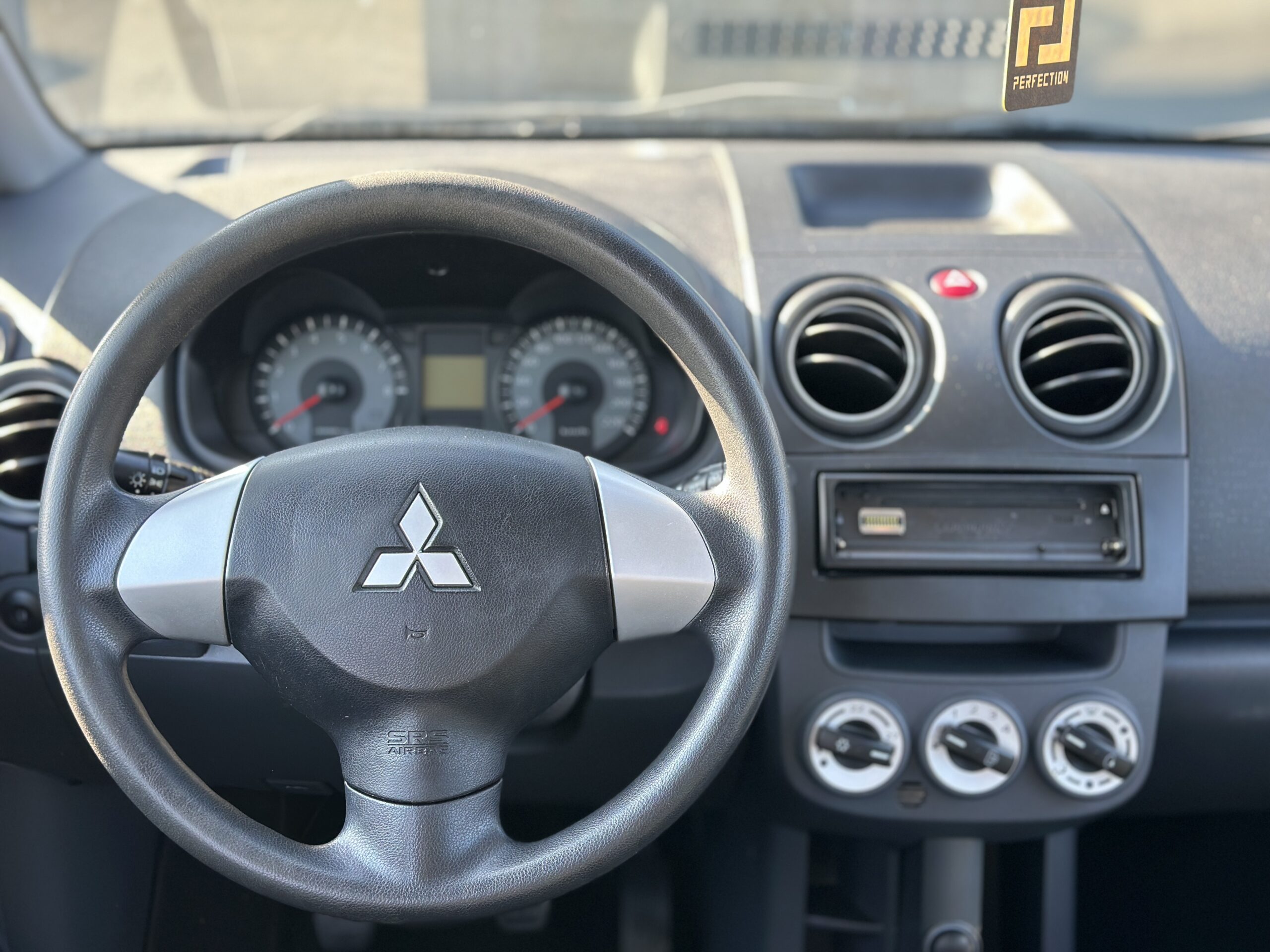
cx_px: 635
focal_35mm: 48
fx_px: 1761
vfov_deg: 30.3
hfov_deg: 39.7
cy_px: 476
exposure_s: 1/143
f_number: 1.78
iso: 125
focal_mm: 6.86
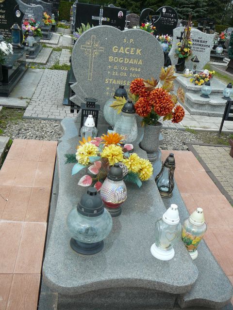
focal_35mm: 35
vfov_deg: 52.6
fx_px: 314
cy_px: 155
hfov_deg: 40.7
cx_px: 116
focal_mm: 5.2
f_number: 2.8
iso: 80
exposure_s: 1/500
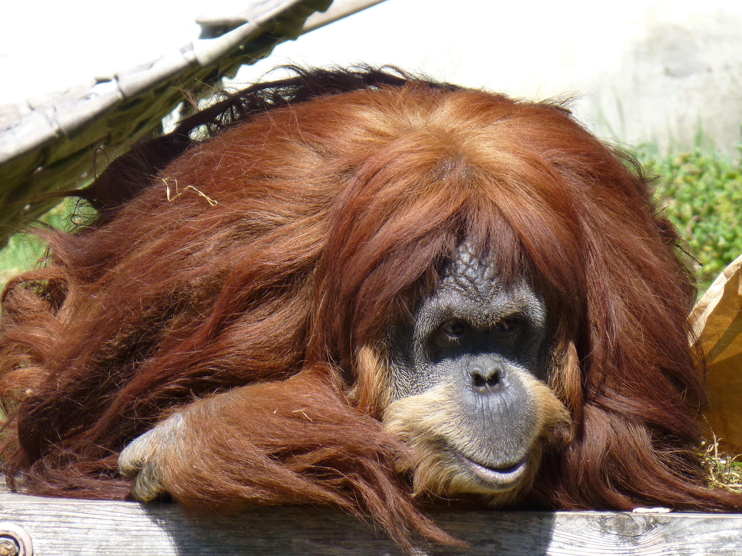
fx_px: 11318
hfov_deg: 3.8
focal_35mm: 528
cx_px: 371
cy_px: 278
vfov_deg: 2.8
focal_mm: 86
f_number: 6.4
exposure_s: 1/125
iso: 100
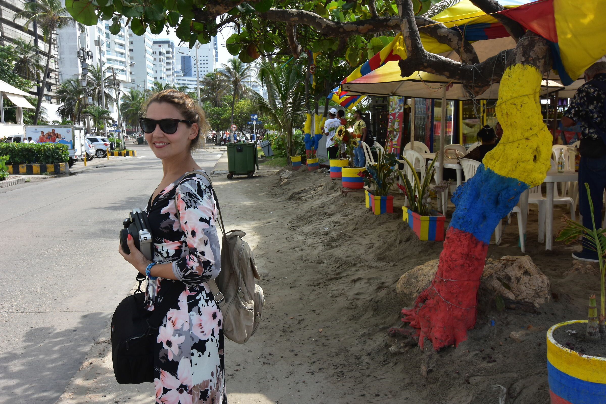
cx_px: 303
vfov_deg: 38.4
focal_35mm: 34
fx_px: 581
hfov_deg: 55.1
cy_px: 202
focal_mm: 23
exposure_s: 1/250
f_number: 10
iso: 360
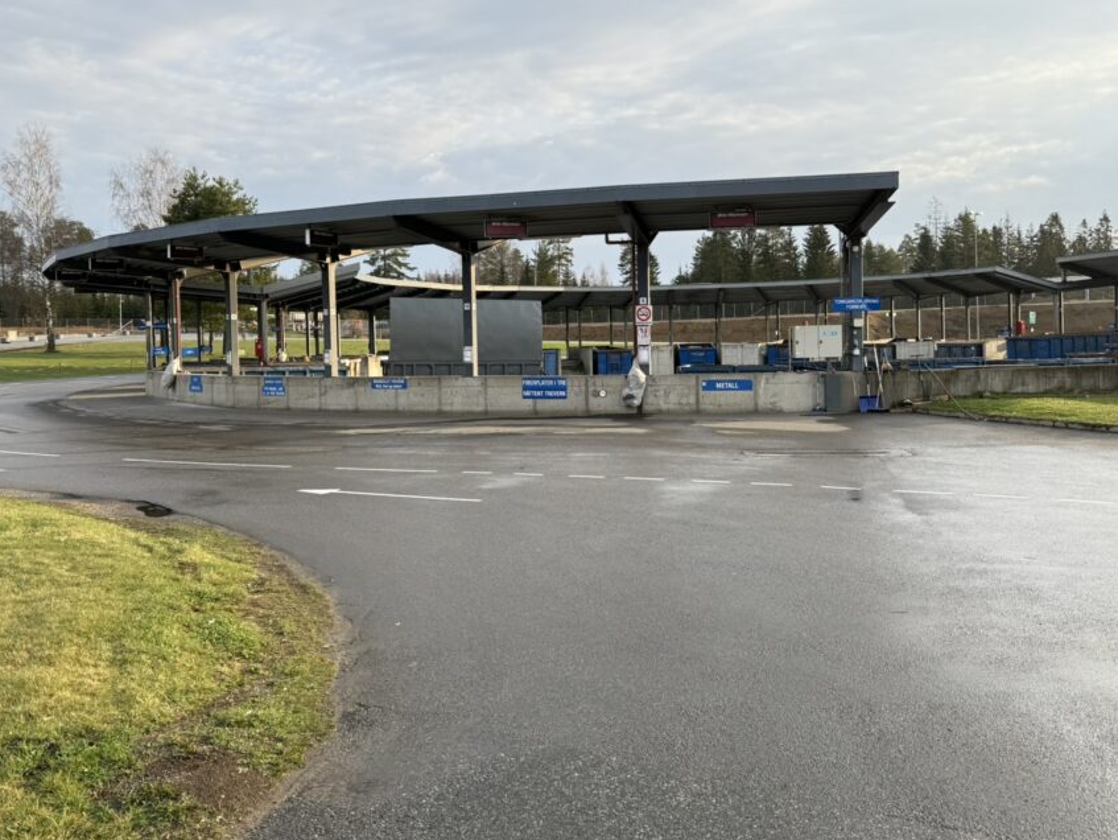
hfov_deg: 61.6
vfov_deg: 48.0
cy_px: 342
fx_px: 937
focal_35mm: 29
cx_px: 564
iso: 80
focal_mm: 6.76
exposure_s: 1/909
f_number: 1.78
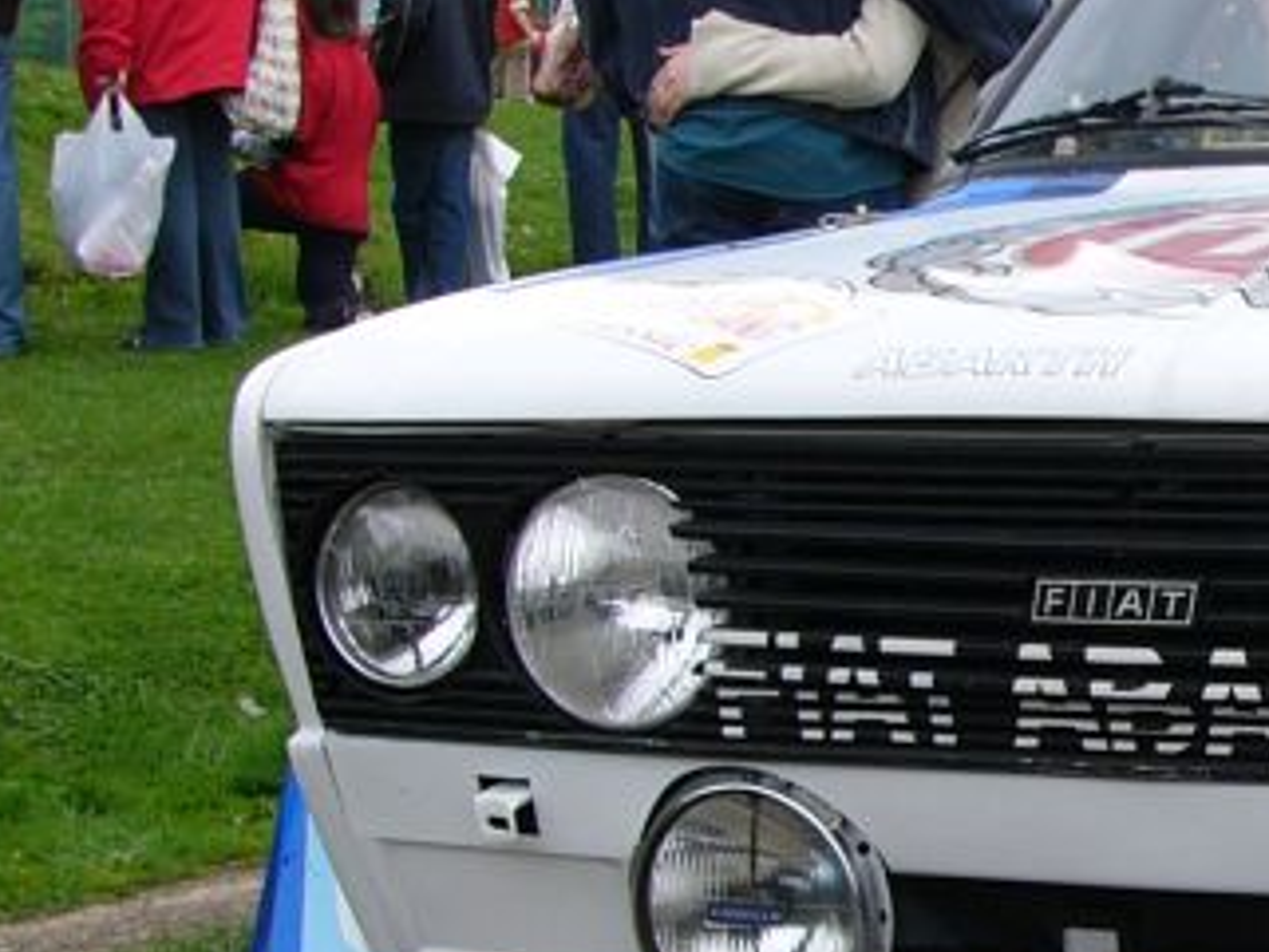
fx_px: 4107
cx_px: 1680
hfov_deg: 16.5
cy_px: 525
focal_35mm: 112
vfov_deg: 13.2
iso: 50
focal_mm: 6
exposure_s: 1/200
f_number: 4
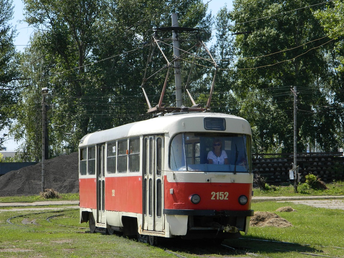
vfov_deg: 11.5
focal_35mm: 129
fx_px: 1282
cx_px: 172
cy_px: 129
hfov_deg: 15.3
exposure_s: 1/400
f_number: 4.7
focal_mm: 23.2
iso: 80
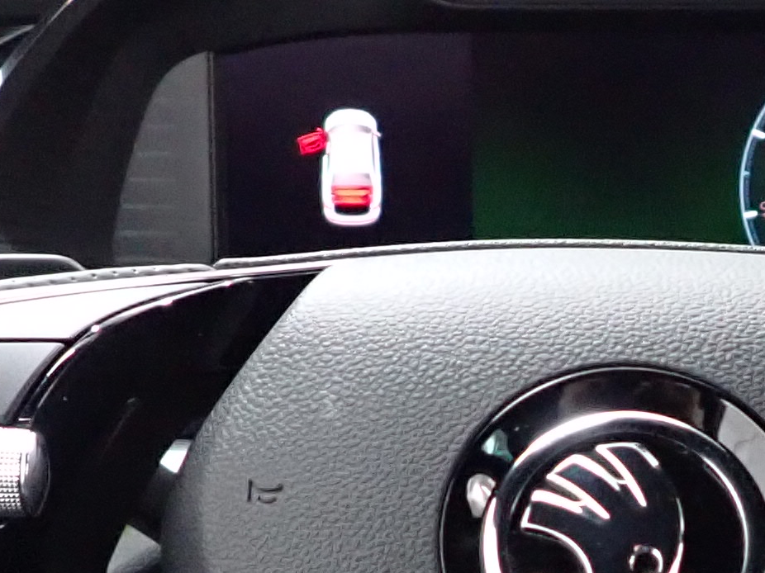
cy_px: 492
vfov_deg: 13.6
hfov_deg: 18.0
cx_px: 622
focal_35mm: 108
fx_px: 2386
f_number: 2
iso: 800
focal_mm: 4.5
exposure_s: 1/30
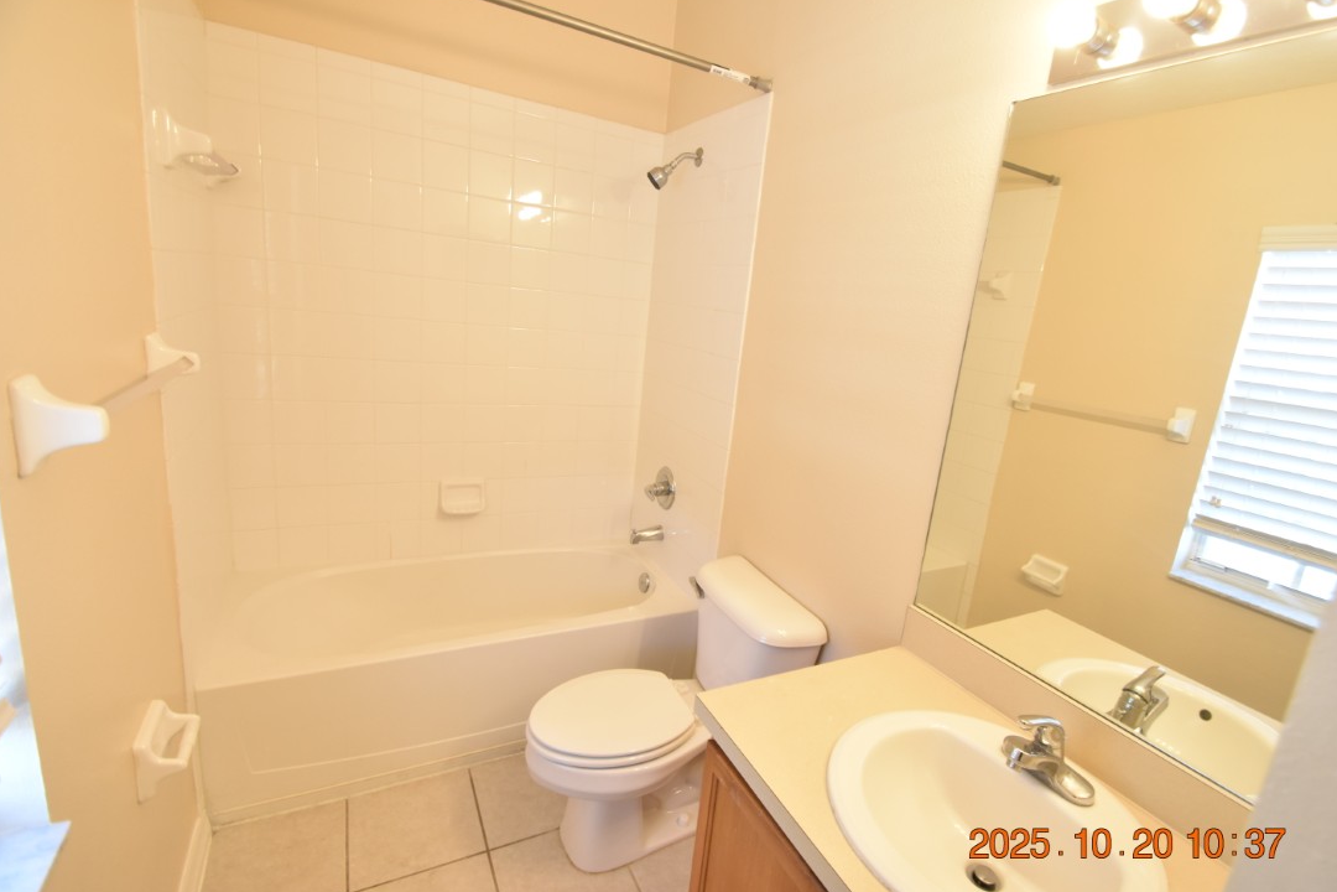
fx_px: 594
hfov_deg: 96.6
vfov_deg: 73.7
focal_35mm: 16
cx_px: 707
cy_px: 440
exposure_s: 1/90
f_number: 3.5
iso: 800
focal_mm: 10
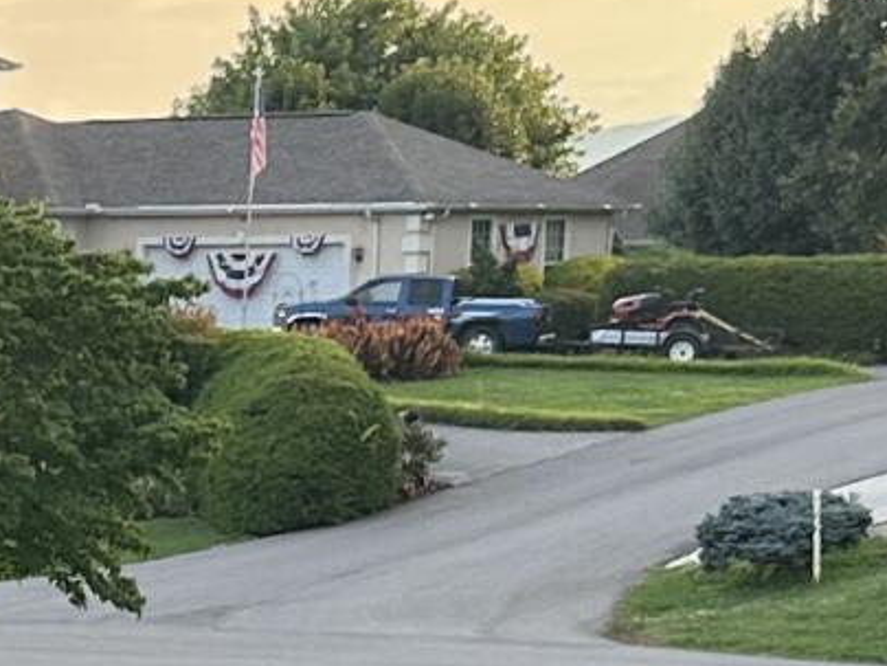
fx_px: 4561
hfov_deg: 10.5
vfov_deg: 8.2
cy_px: 963
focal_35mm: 178
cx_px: -661
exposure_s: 1/389
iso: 80
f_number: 1.78
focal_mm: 6.86
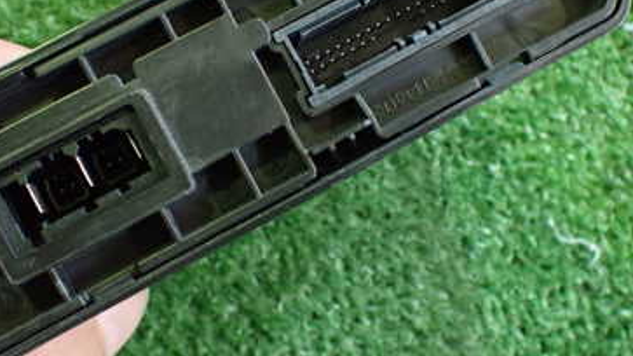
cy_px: 120
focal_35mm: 54
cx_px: 293
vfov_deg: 22.1
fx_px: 906
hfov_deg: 38.5
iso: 800
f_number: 2.3
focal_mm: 5.4
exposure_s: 1/60
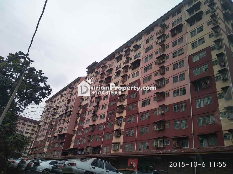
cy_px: 87
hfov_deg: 67.3
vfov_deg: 53.1
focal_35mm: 26
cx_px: 116
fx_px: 175
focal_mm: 3.81
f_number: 2.2
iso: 100
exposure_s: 1/330
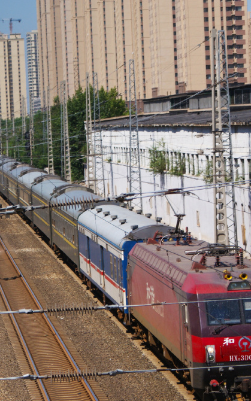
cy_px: 230
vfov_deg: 10.9
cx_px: 101
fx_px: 2101
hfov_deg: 6.8
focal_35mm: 192
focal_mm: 70
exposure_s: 1/640
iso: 100
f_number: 5.6
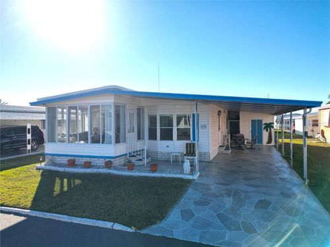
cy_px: 124
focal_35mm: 24
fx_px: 229
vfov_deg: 56.8
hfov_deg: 71.6
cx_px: 165
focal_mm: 6.72
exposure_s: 1/1500
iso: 110
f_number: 1.7
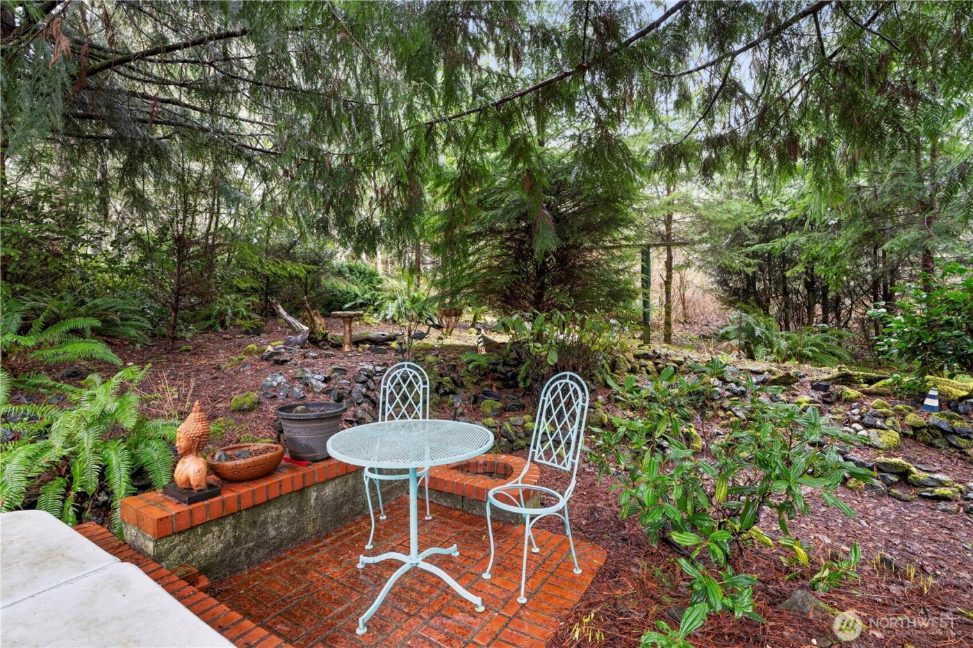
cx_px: 486
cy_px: 324
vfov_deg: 73.7
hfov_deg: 96.7
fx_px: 432
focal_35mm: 16
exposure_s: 1/15
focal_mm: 16
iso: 500
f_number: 8
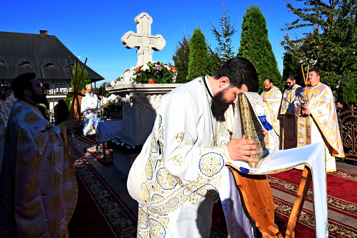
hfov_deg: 100.4
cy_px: 119
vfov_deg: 77.3
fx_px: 149
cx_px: 178
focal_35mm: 15
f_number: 4.5
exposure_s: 1/2500
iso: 500
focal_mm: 10
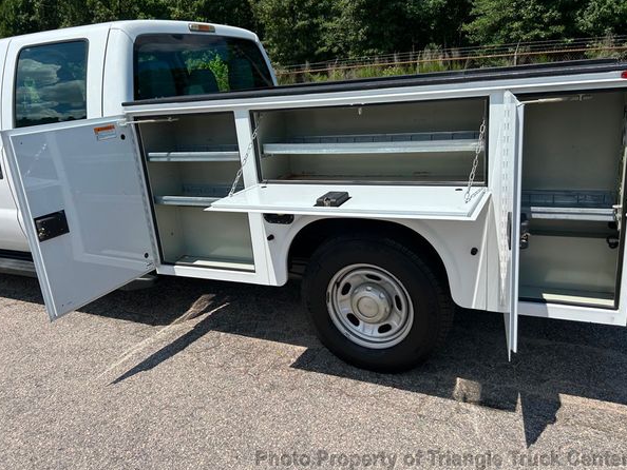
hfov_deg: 63.4
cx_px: 327
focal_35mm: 28
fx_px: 507
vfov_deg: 49.8
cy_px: 229
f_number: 1.5
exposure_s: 1/5076
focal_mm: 5.7
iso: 50
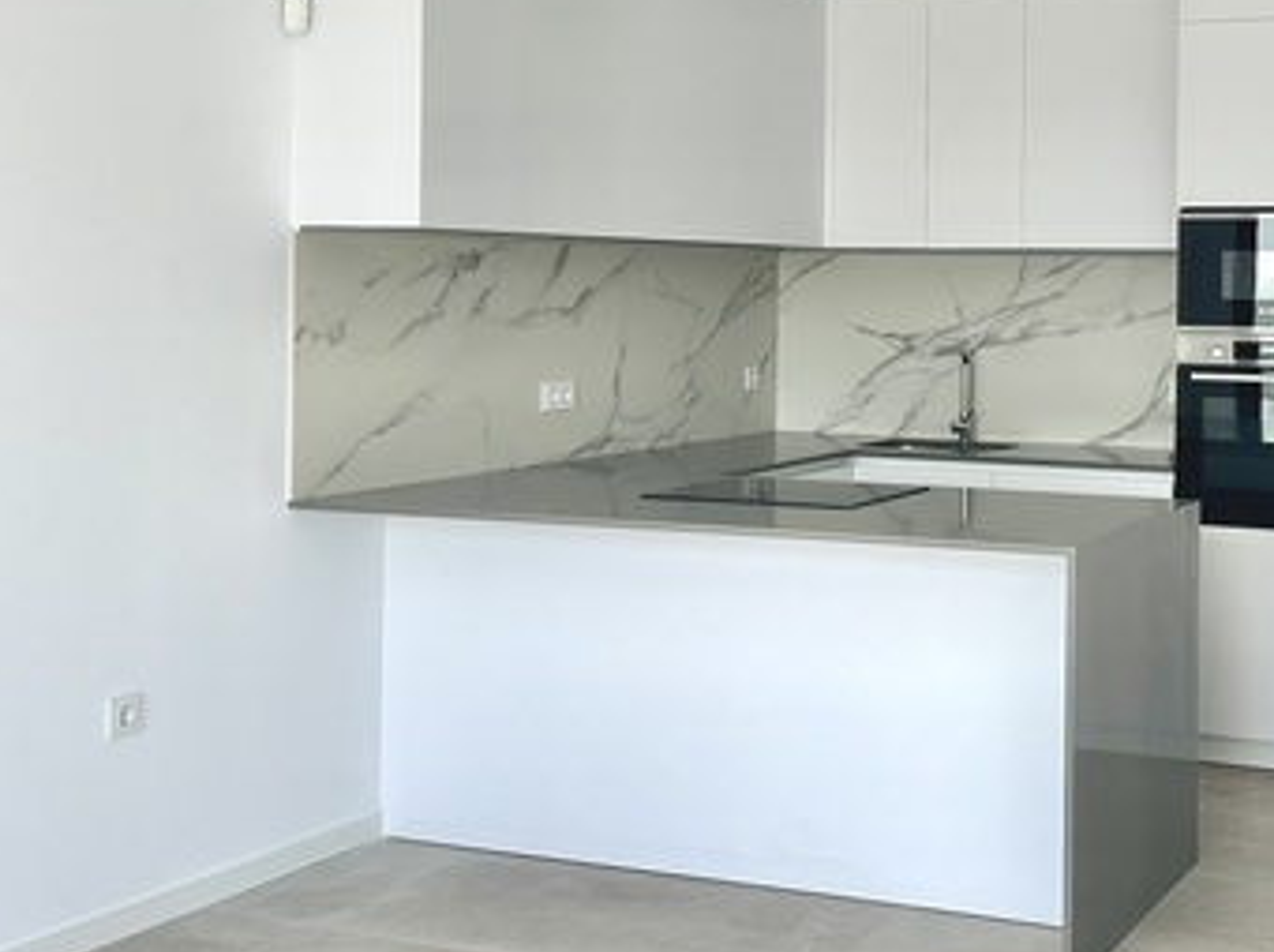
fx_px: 1948
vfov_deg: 27.2
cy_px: 281
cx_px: 956
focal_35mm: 53
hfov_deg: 35.4
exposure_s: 1/448
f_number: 1.78
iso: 80
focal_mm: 6.86
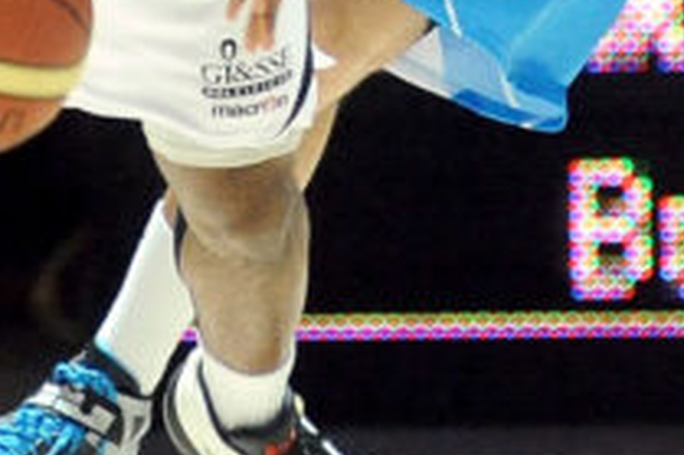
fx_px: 18624
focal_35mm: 981
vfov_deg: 1.4
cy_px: -347
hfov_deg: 2.1
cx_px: 1113
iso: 4000
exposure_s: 1/500
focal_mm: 200
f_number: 2.8
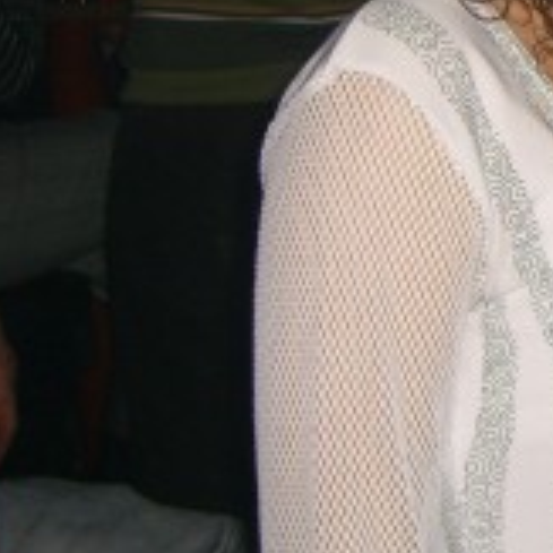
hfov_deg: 13.3
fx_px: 2241
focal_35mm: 124
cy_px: -64
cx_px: 835
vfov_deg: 13.8
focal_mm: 7.9
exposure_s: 1/60
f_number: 2.8
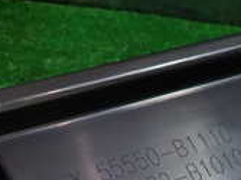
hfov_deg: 21.7
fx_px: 626
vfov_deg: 15.3
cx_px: 157
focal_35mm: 90
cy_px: 262
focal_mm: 4.5
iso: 160
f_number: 2
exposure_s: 1/60
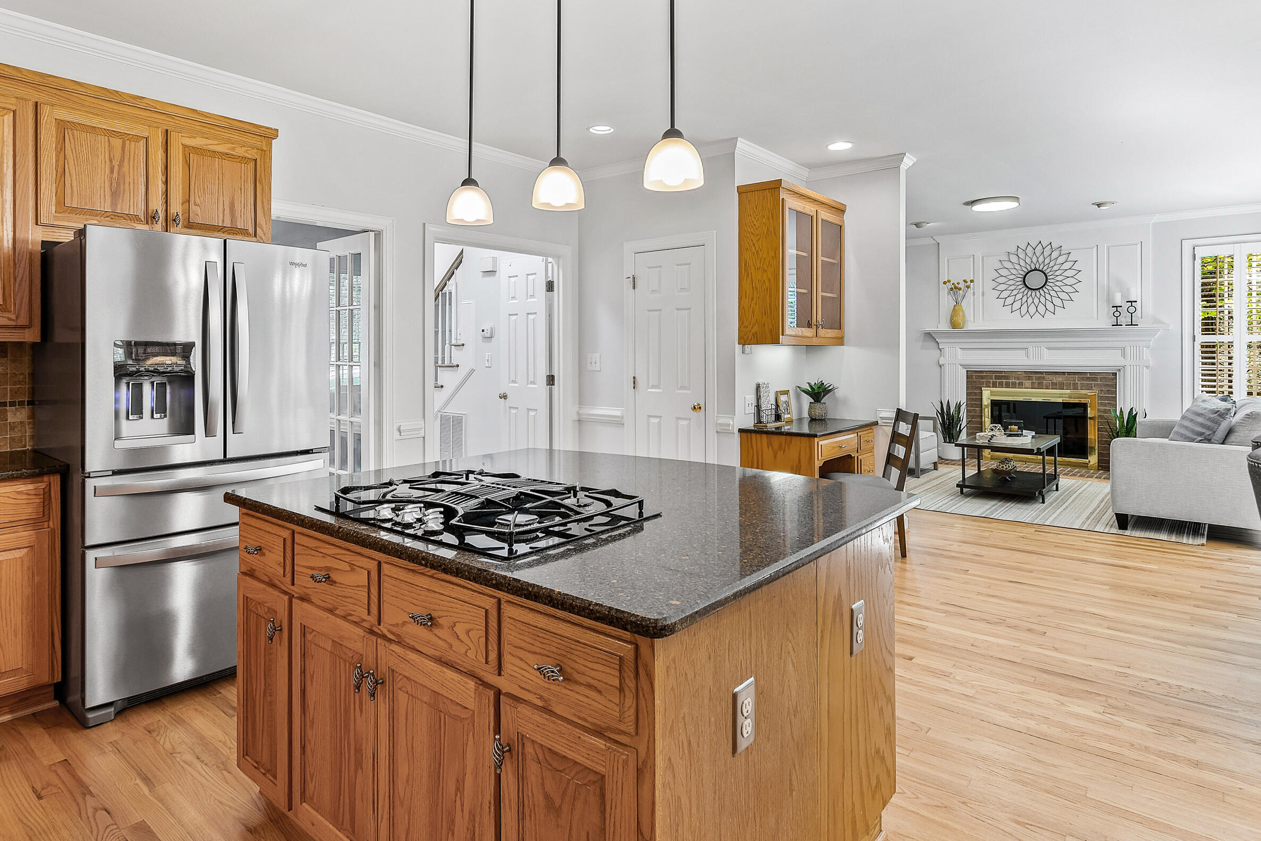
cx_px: 611
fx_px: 666
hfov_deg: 86.9
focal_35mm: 19
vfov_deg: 64.0
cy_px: 338
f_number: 8
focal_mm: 10
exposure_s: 1
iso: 100
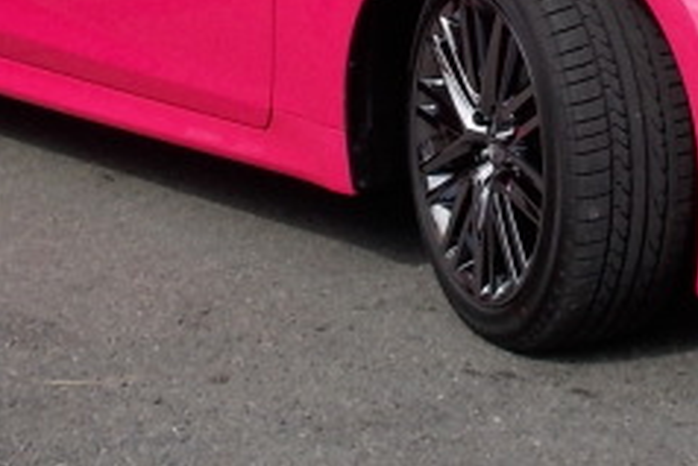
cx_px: 513
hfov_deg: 24.8
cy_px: -88
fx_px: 1571
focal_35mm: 81
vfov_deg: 16.2
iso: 80
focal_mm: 4.1
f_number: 3.3
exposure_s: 1/1000
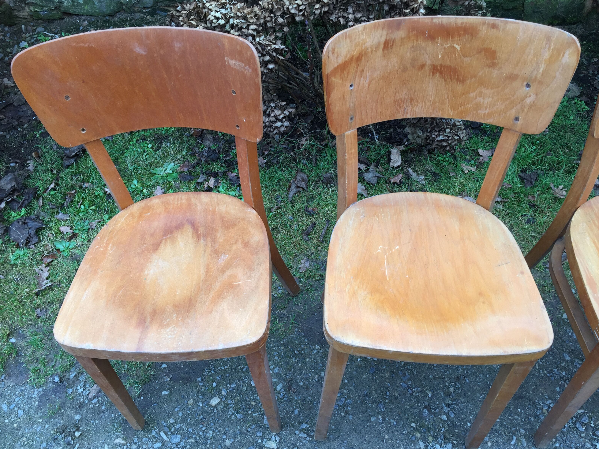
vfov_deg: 46.8
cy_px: 227
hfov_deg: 60.0
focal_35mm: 30
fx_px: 519
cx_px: 290
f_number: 2.2
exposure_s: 1/100
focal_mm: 4.15
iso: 40
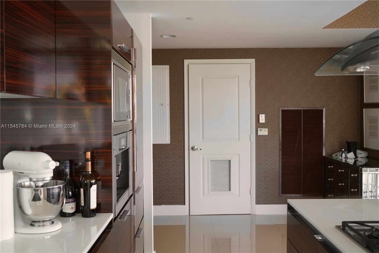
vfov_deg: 37.8
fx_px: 368
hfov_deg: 54.4
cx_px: 190
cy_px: 126
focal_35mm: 35
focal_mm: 35
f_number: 4
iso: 1600
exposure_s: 1/160
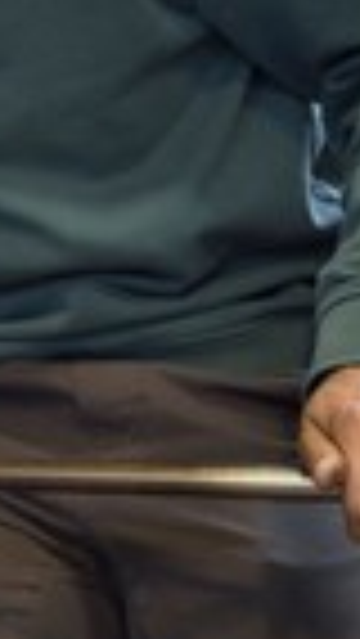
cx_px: -38
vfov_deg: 9.8
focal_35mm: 218
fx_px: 3695
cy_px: 40
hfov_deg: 5.6
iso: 1600
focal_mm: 70
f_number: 5.6
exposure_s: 1/160
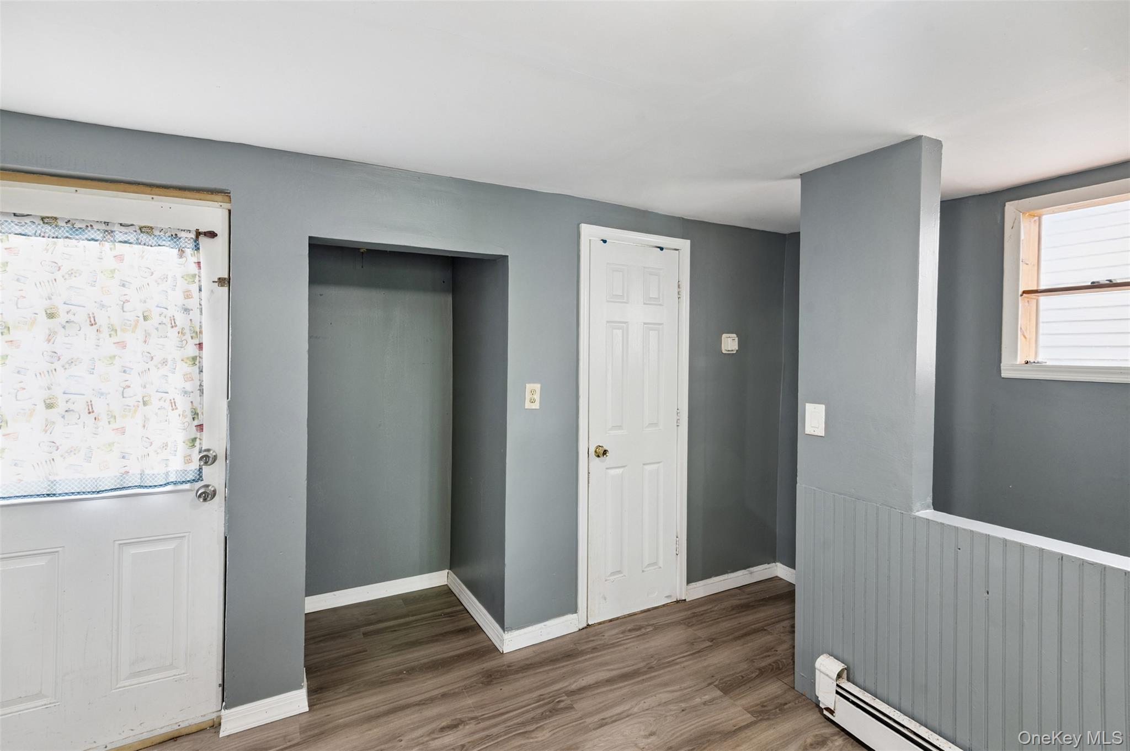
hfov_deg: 96.8
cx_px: 565
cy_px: 376
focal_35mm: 16
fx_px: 502
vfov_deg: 73.7
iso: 320
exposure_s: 1/1.25
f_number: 8
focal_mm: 16
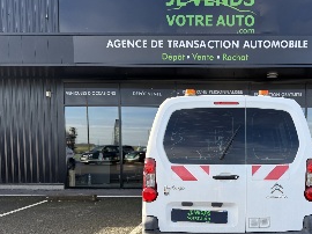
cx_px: 226
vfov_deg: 37.8
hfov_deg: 48.6
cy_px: 169
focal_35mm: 37
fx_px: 333
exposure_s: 1/1211
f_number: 1.78
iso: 80
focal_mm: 6.76
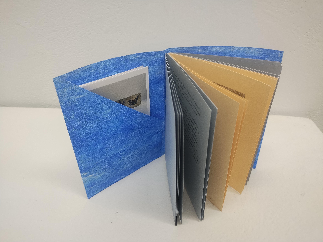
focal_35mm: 25
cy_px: 121
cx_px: 162
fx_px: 233
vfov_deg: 54.9
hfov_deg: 69.4
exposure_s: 1/60
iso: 145
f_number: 1.7
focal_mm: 4.71
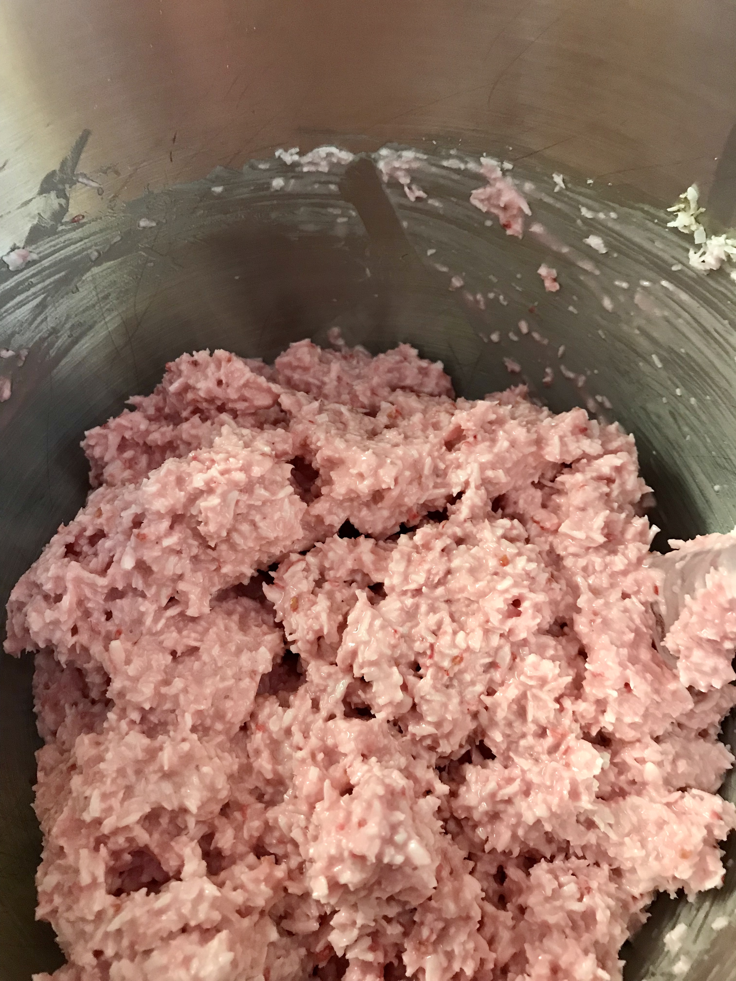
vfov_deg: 63.4
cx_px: 368
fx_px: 794
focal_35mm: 28
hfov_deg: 49.7
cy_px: 490
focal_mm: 3.99
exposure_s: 1/15
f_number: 1.8
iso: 64
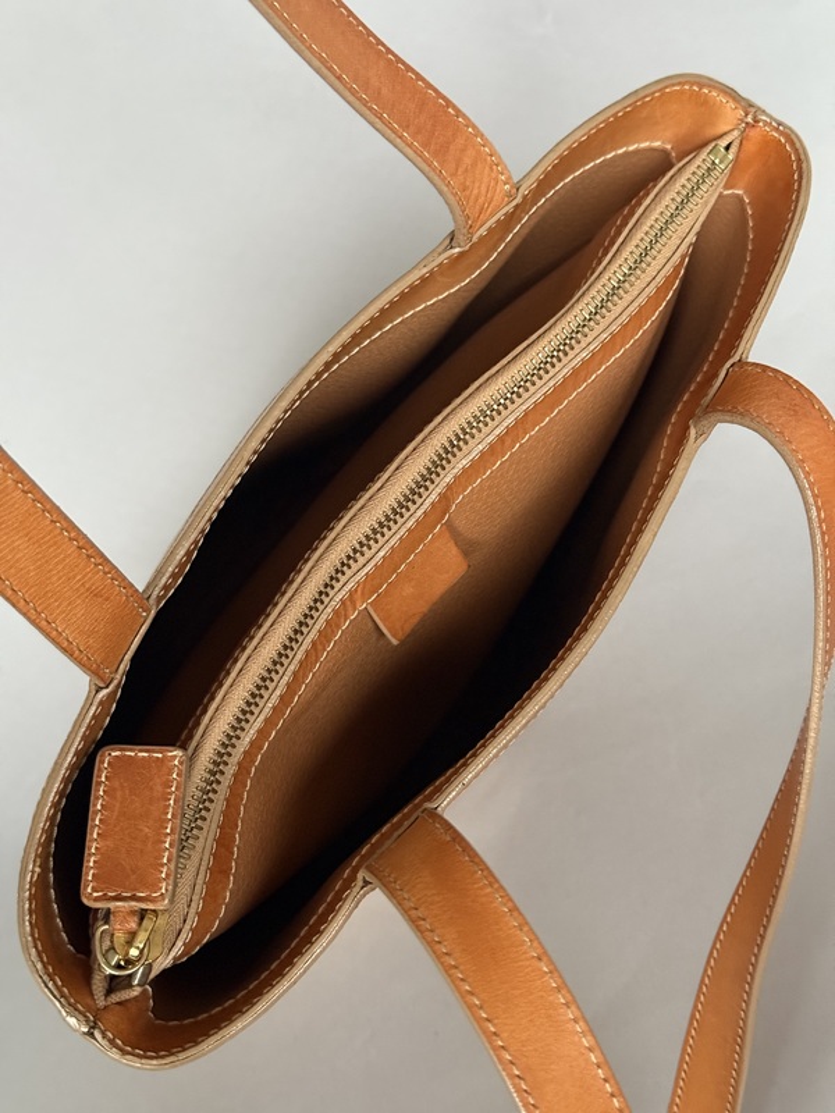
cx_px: 418
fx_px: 1544
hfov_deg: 30.3
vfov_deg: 39.7
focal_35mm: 48
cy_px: 556
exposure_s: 1/39
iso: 500
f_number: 1.78
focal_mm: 6.76
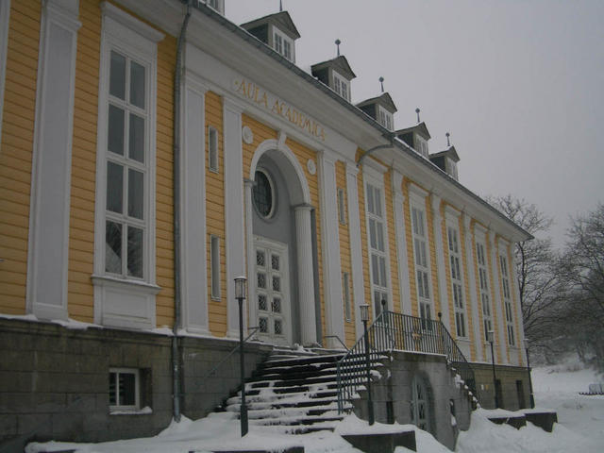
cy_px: 226
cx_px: 302
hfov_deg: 45.8
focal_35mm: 41
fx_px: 715
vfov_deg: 35.1
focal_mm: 6.8
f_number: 2.8
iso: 50
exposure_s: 1/400
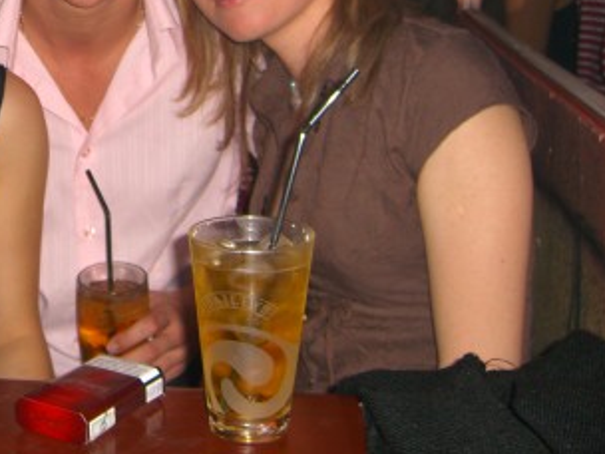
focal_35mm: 75
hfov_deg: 25.0
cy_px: 10
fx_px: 1311
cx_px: 32
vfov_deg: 19.1
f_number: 2.8
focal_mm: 7.9
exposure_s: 1/60
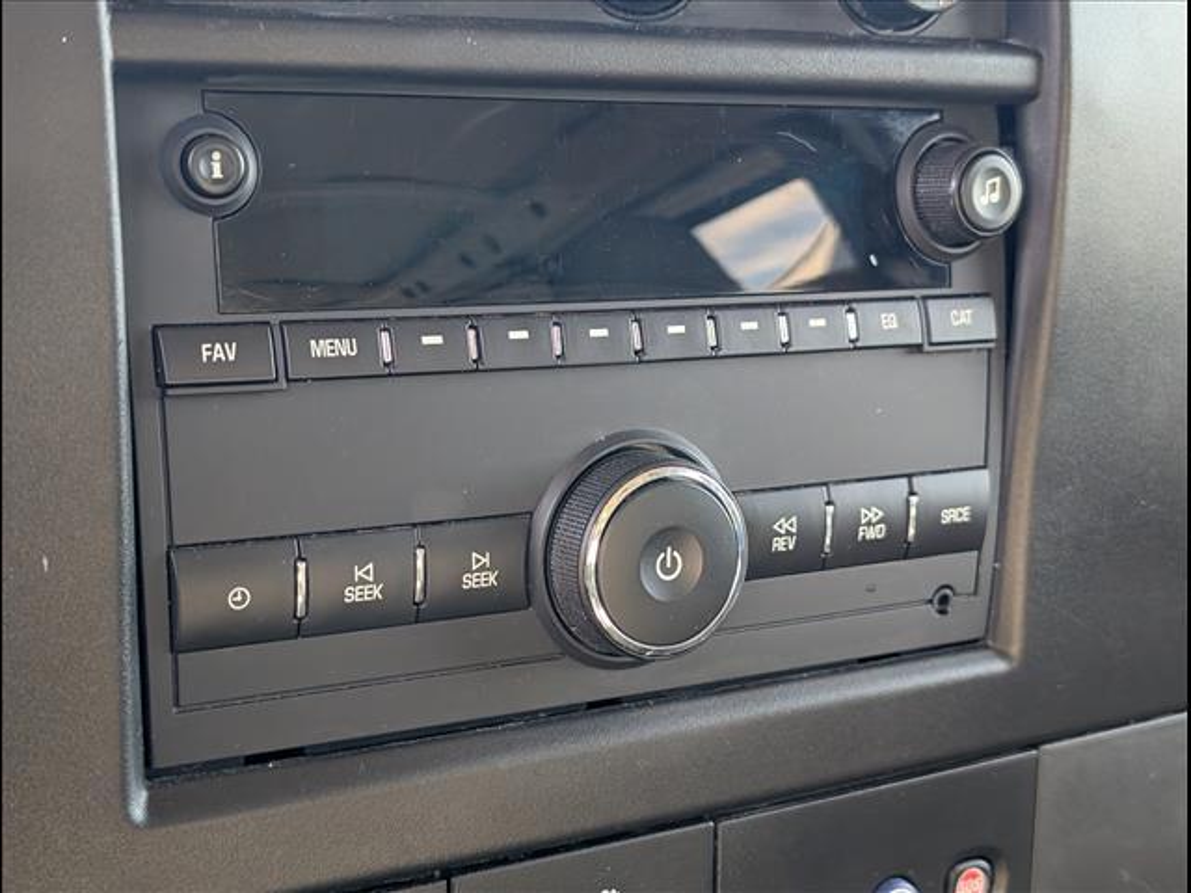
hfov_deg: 38.9
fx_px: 1686
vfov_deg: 29.7
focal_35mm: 49
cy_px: 446
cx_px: 596
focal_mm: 6.9
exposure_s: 1/625
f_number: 1.68
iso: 773
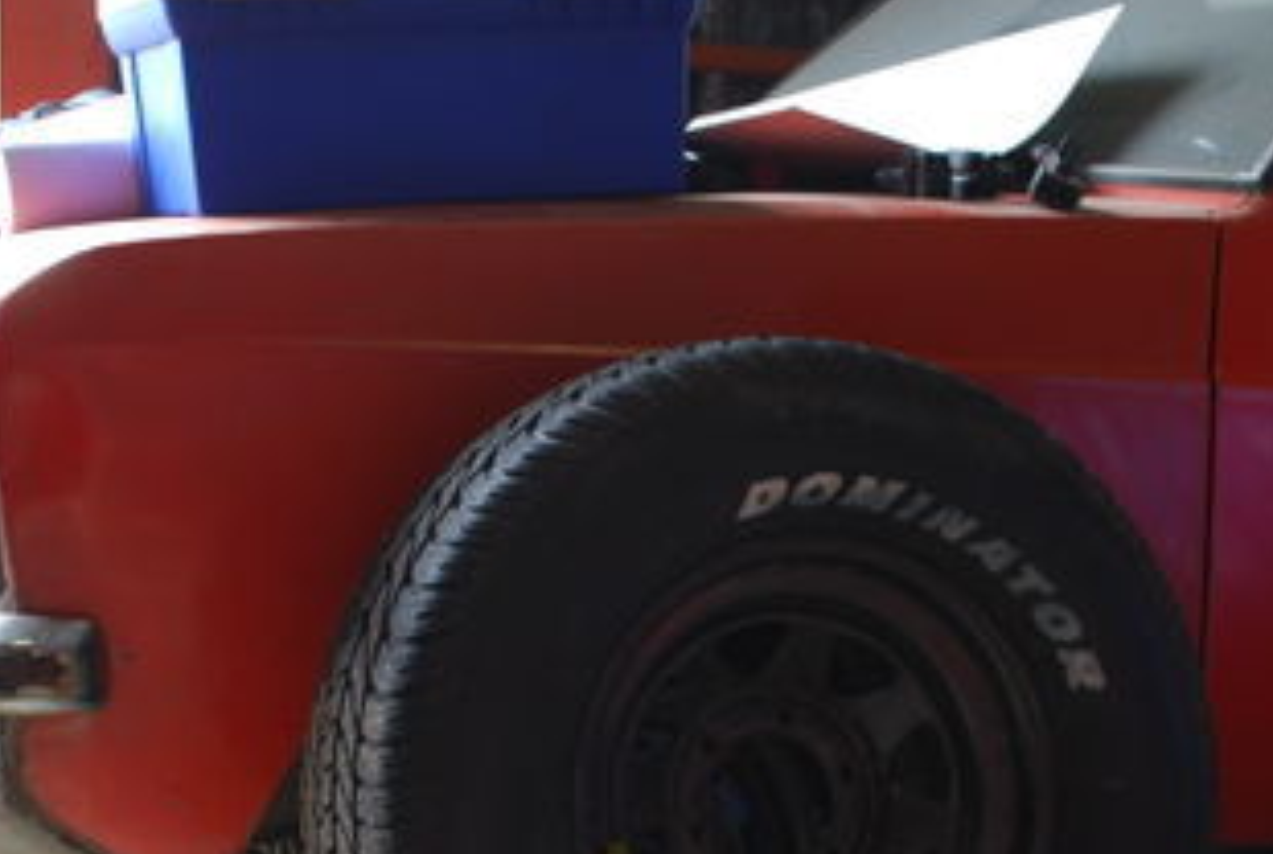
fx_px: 3507
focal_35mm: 99
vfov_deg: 13.8
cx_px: 838
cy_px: 727
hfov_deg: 20.5
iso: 100
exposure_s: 1/8
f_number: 4.8
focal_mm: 32
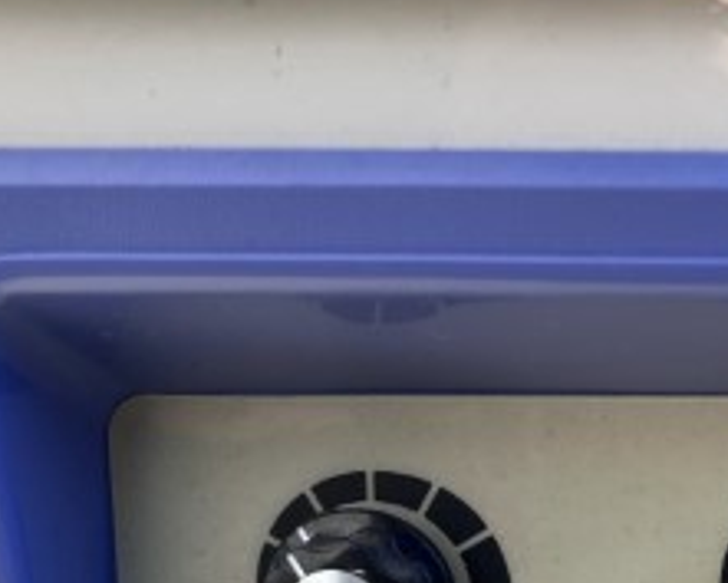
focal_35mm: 79
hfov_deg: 22.6
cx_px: 824
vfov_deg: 18.8
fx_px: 1703
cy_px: 599
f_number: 1.8
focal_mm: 3.99
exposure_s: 1/207
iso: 25
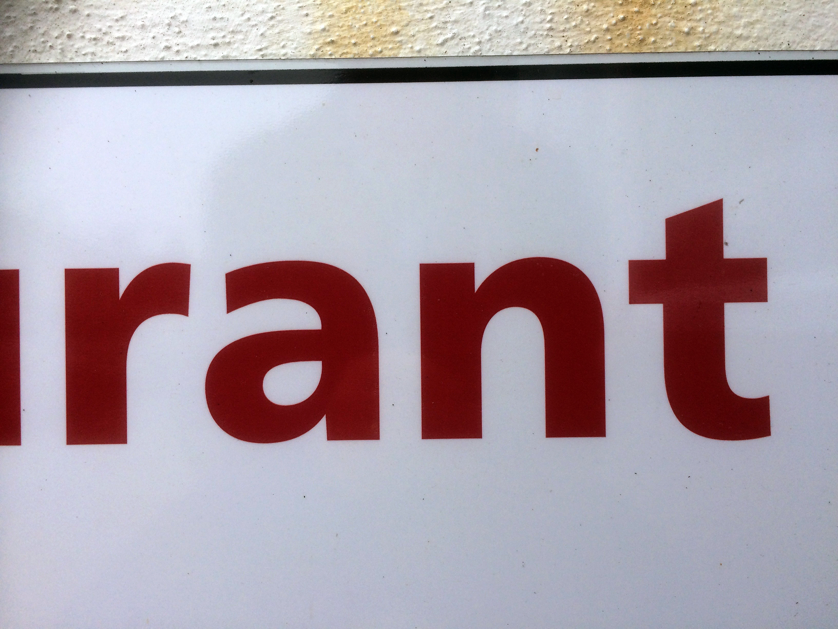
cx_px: 419
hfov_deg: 61.7
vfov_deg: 48.2
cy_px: 314
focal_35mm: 29
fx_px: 702
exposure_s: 1/345
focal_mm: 4.15
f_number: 2.2
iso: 32
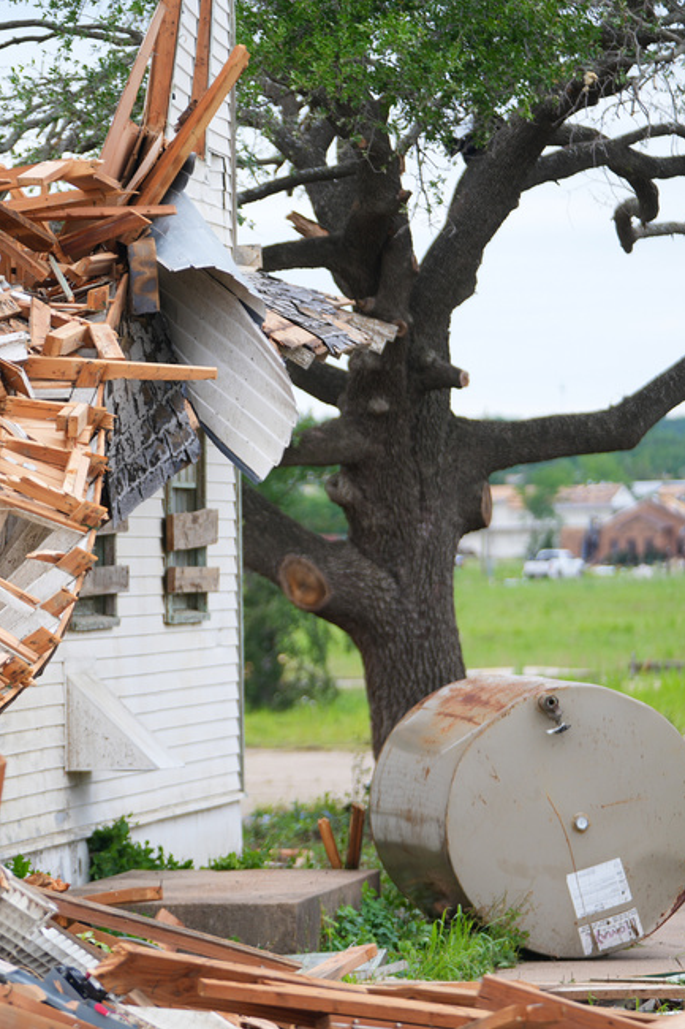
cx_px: 33
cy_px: 530
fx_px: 5939
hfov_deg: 6.6
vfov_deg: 9.9
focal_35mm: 208
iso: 125
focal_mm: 132
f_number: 2.8
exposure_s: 1/640
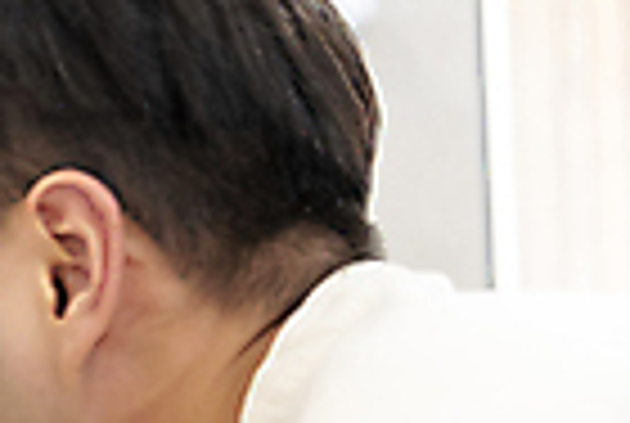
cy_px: 765
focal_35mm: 205
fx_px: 3595
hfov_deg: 9.5
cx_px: -513
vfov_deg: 6.6
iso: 400
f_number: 2.8
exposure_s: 1/80
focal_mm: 48
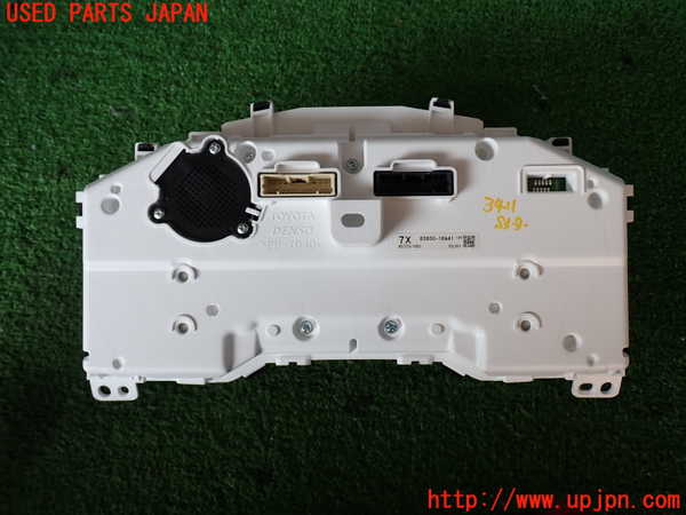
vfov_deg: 46.8
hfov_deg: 60.0
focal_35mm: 30
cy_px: 258
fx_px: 595
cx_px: 343
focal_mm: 5.4
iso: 100
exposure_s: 1/80
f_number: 3.2
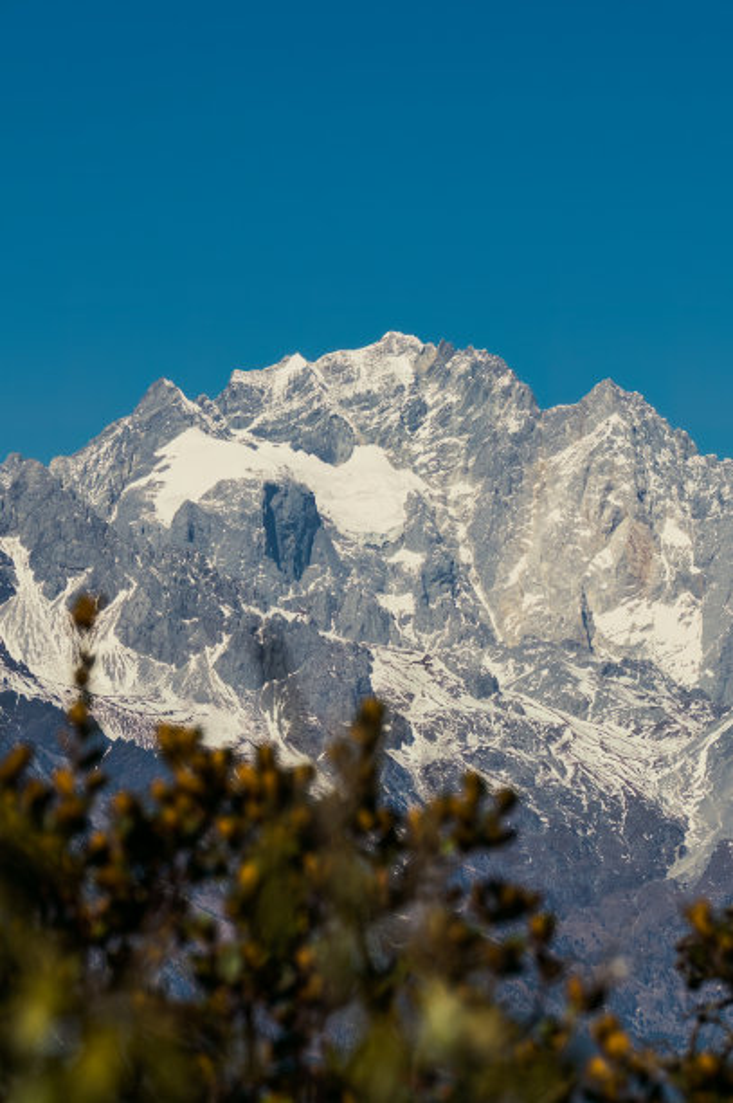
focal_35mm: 200
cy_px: 552
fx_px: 6118
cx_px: 366
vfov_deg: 10.3
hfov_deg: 6.9
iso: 100
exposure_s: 1/640
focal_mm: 200
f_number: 10
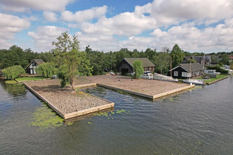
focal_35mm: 22
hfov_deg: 78.6
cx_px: 116
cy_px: 78
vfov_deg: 57.2
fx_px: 142
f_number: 2.8
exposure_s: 1/100
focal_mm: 8.38
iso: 100
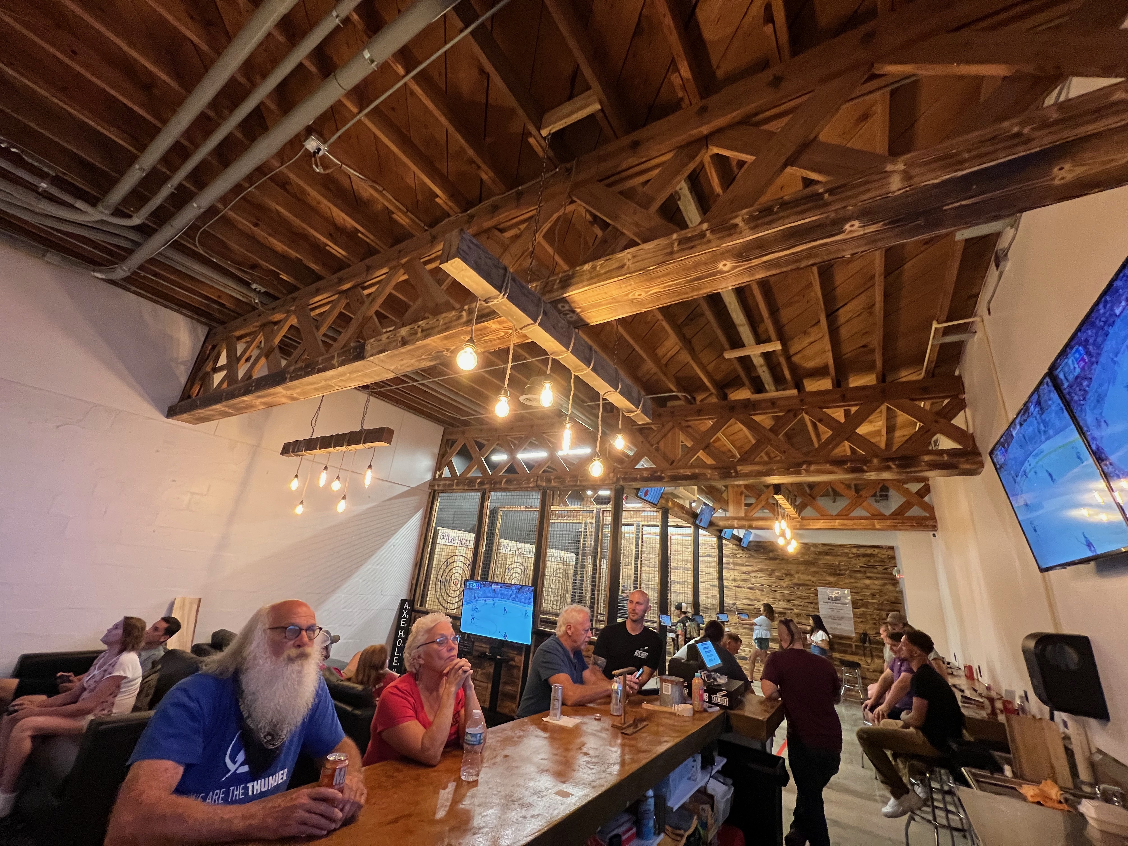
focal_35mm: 13
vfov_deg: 89.9
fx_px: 424
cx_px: 564
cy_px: 423
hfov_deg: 106.2
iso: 500
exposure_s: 1/60
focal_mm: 1.57
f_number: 1.8
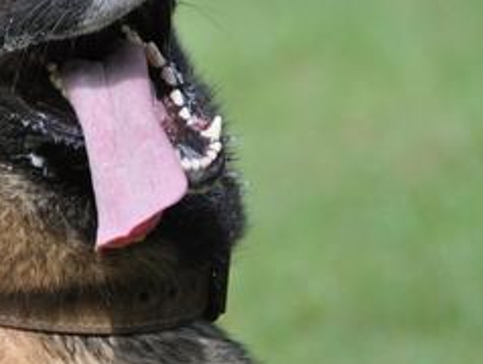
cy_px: 83
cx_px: 61
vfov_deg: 1.8
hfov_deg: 2.4
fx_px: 11649
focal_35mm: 834
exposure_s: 1/500
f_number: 5.6
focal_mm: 300
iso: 800
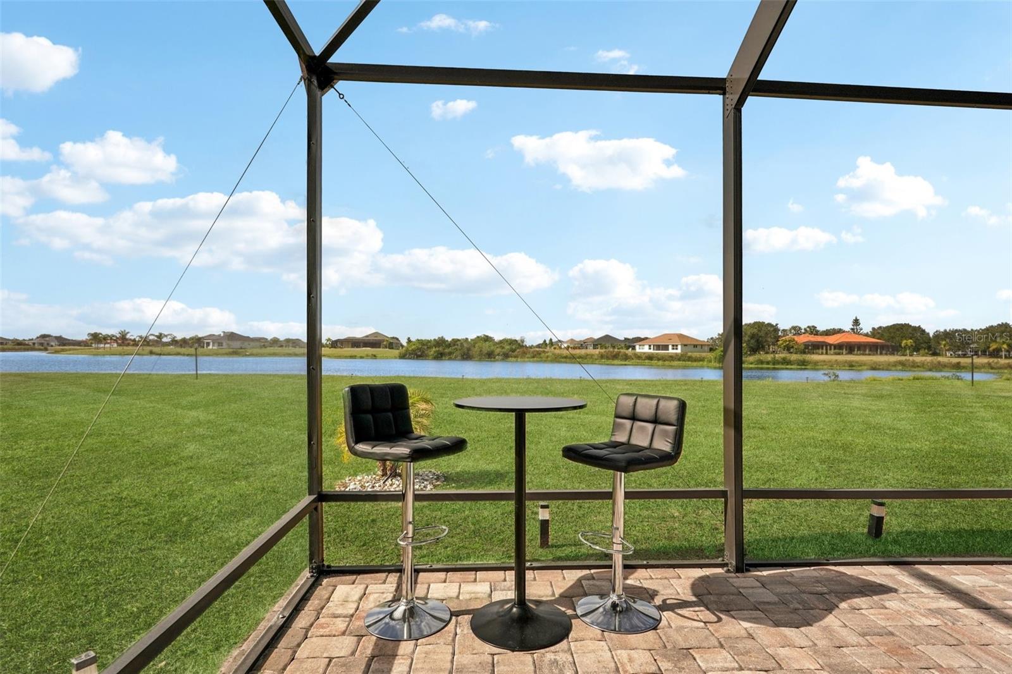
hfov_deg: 86.9
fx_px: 534
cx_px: 506
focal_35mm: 19
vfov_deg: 64.5
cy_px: 337
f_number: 8
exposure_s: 1/1000
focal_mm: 19
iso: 400
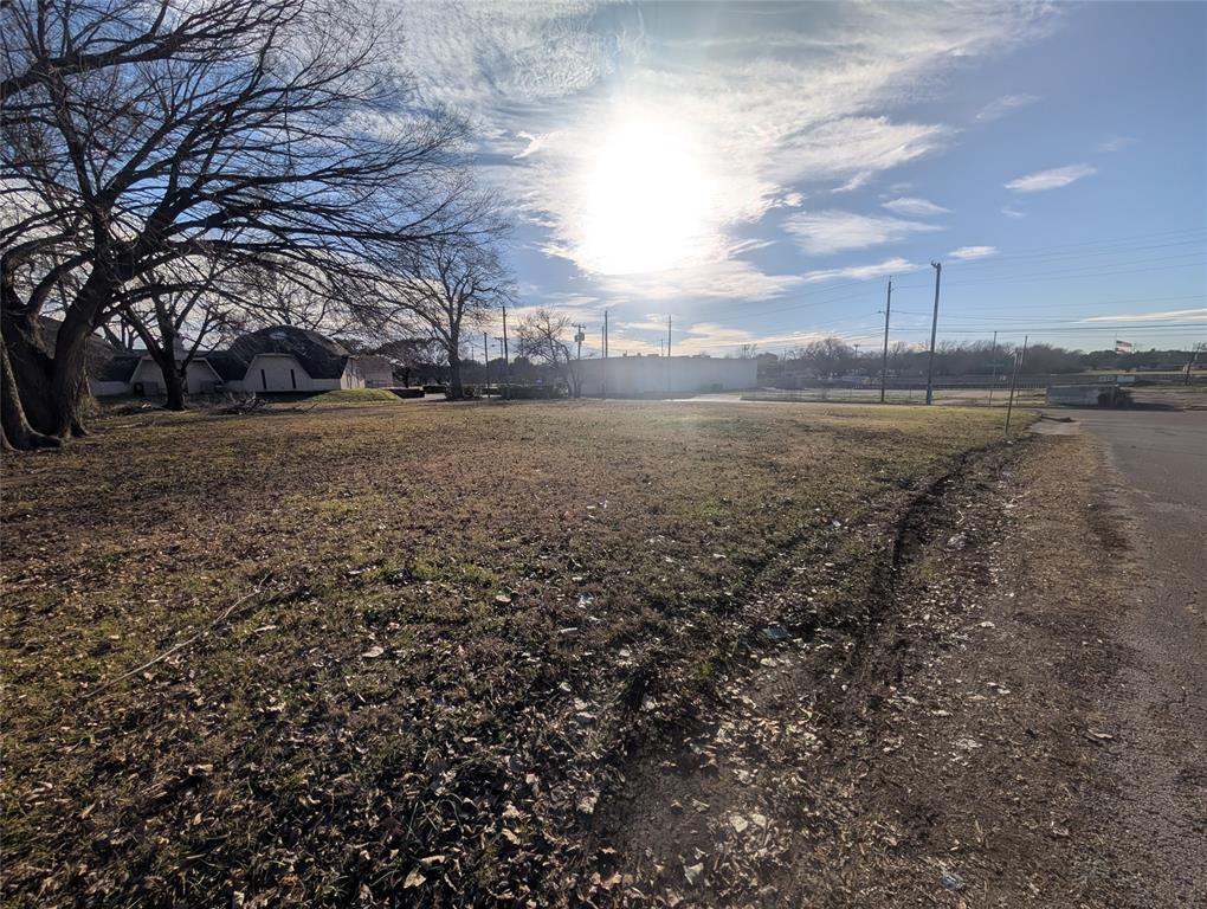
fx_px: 419
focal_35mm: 12
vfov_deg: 94.6
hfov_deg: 110.5
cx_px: 604
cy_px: 454
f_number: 1.7
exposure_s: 1/11765
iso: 58
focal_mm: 2.02
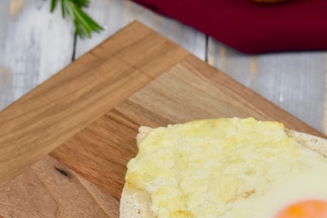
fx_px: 3235
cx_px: 333
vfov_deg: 3.9
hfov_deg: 5.8
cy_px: 241
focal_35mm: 356
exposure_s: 1/125
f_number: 6.3
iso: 400
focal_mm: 105
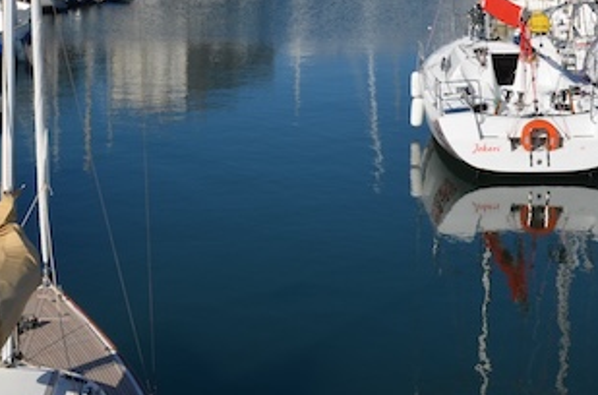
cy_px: -83
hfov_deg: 28.8
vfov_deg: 18.3
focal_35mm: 70
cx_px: 362
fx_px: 1159
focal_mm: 18
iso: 100
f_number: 9
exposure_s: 1/320
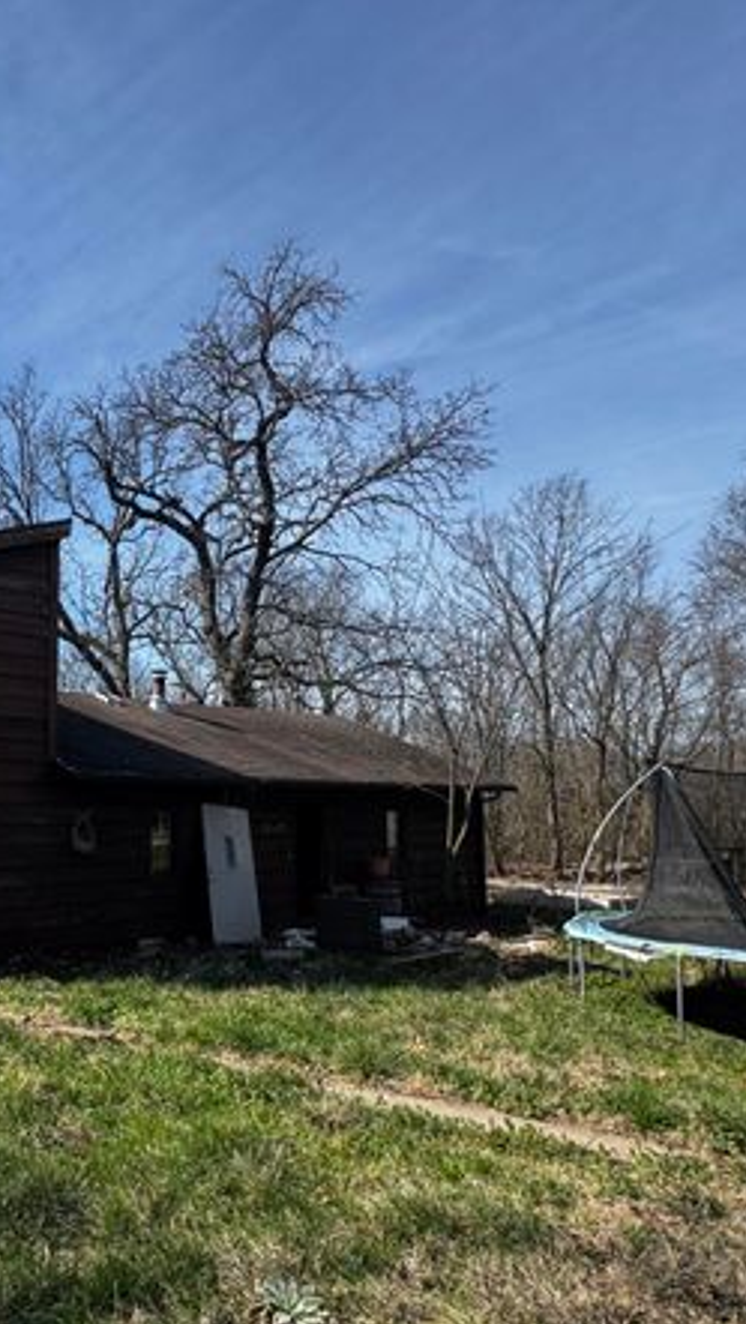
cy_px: 747
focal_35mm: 23
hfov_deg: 44.0
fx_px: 808
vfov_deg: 78.3
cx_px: 39
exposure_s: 1/1020
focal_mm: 2.22
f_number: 2.2
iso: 40
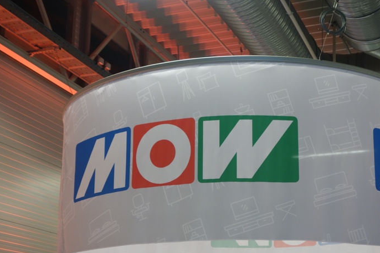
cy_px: 164
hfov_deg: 31.8
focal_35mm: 63
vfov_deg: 21.5
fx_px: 665
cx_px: 234
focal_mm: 17.8
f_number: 3.2
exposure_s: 1/50
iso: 640
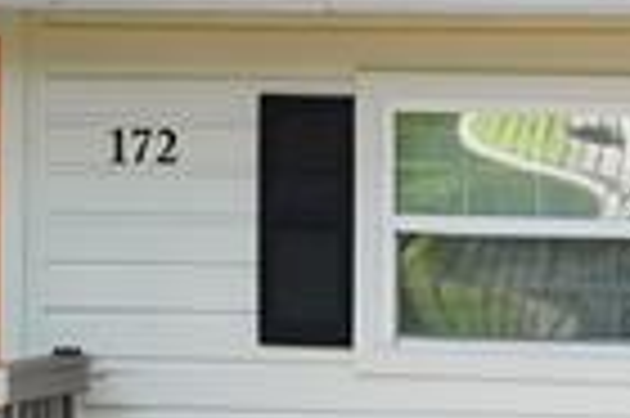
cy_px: 382
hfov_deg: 5.5
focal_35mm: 366
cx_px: 1166
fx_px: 6397
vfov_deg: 3.7
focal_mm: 50
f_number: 4
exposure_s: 1/160
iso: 400
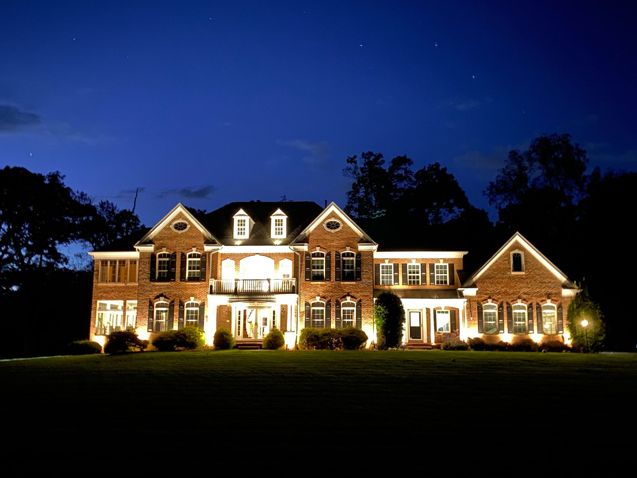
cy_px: 247
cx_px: 327
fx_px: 589
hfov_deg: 56.8
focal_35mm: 32
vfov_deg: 44.2
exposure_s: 1/2
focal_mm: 4.25
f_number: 1.8
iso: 640
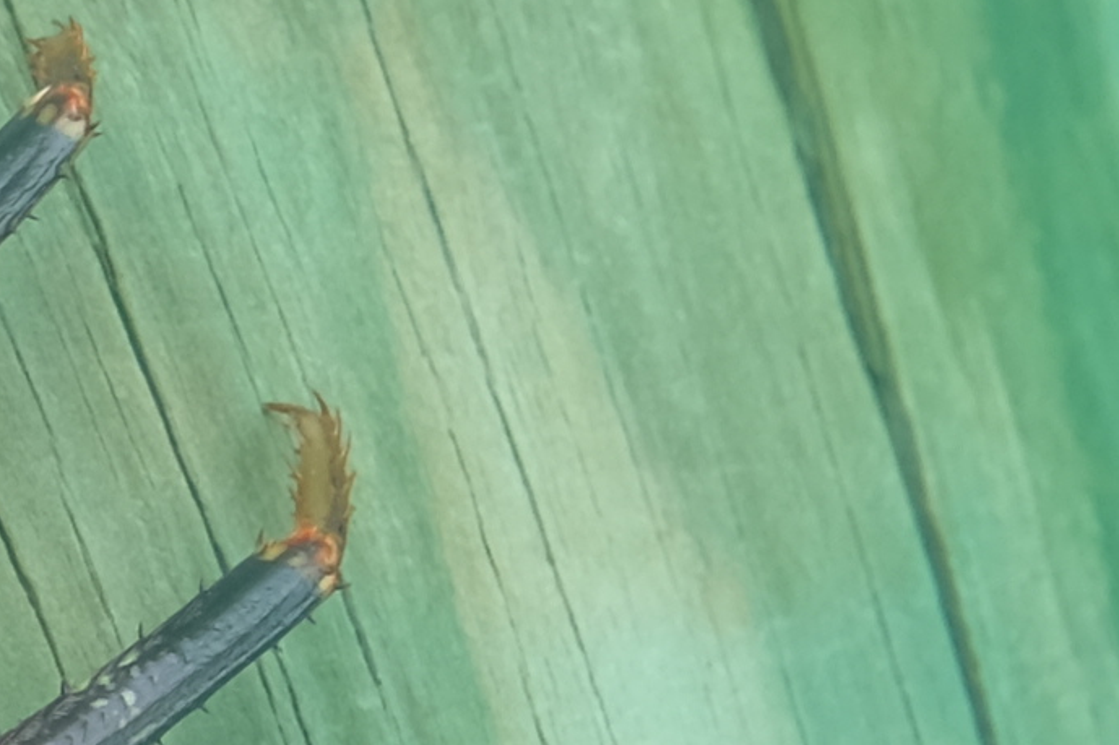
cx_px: -1515
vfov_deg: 0.9
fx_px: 46362
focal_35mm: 1492
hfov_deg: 1.4
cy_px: 966
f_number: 5.6
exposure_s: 1/160
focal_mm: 140
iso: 200
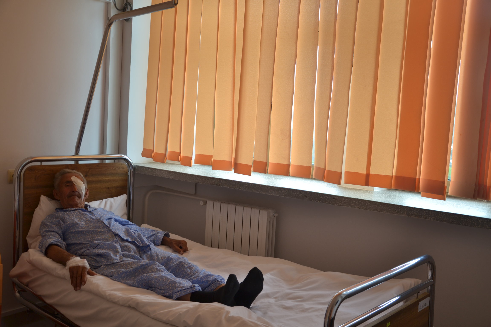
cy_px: 164
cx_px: 246
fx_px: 511
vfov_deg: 35.5
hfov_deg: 51.3
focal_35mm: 38
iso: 100
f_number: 4
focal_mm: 25
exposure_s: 1/60
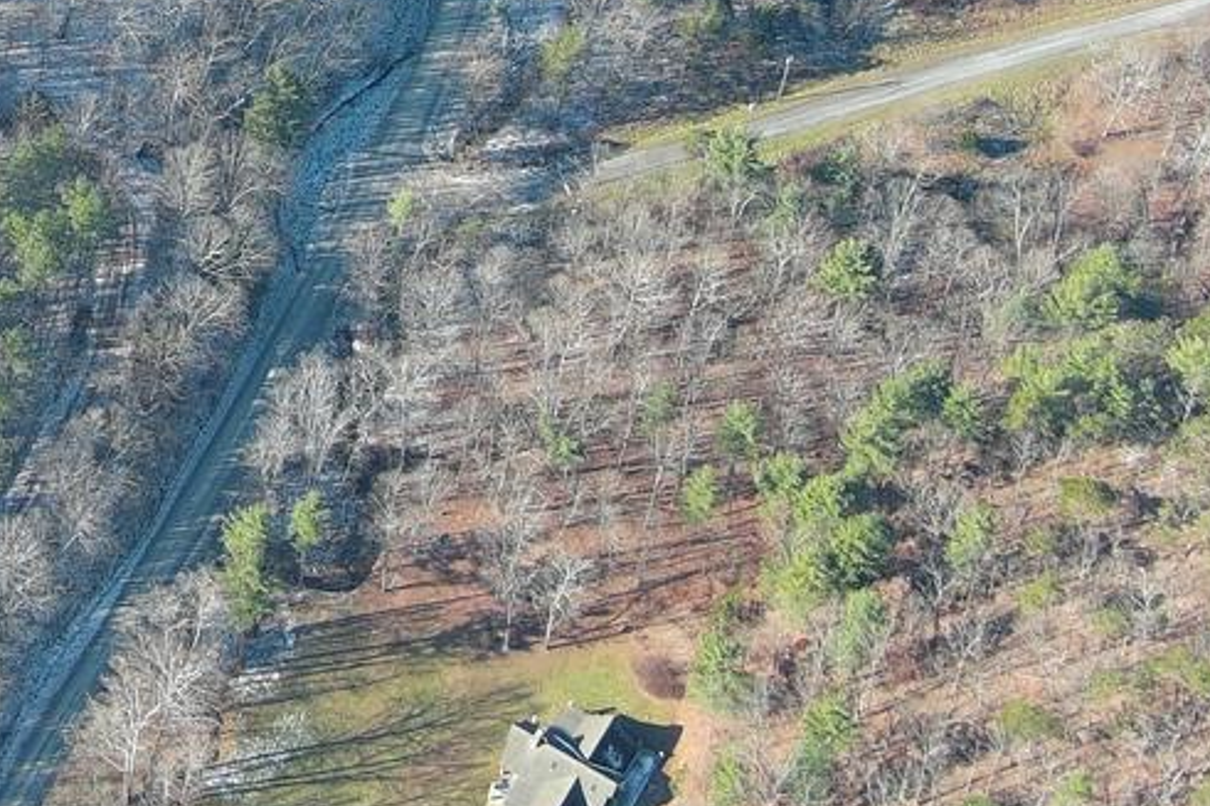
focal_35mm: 121
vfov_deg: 10.9
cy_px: -405
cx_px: -259
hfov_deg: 16.2
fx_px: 4065
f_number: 2.8
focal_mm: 10.57
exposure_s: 1/316
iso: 100
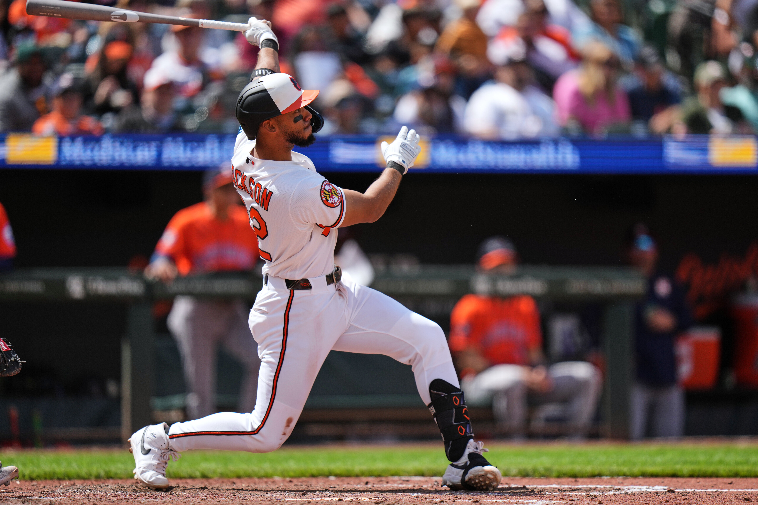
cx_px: 379
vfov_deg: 3.4
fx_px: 8422
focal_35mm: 400
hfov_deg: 5.2
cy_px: 252
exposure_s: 1/3200
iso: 200
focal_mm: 400
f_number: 2.8
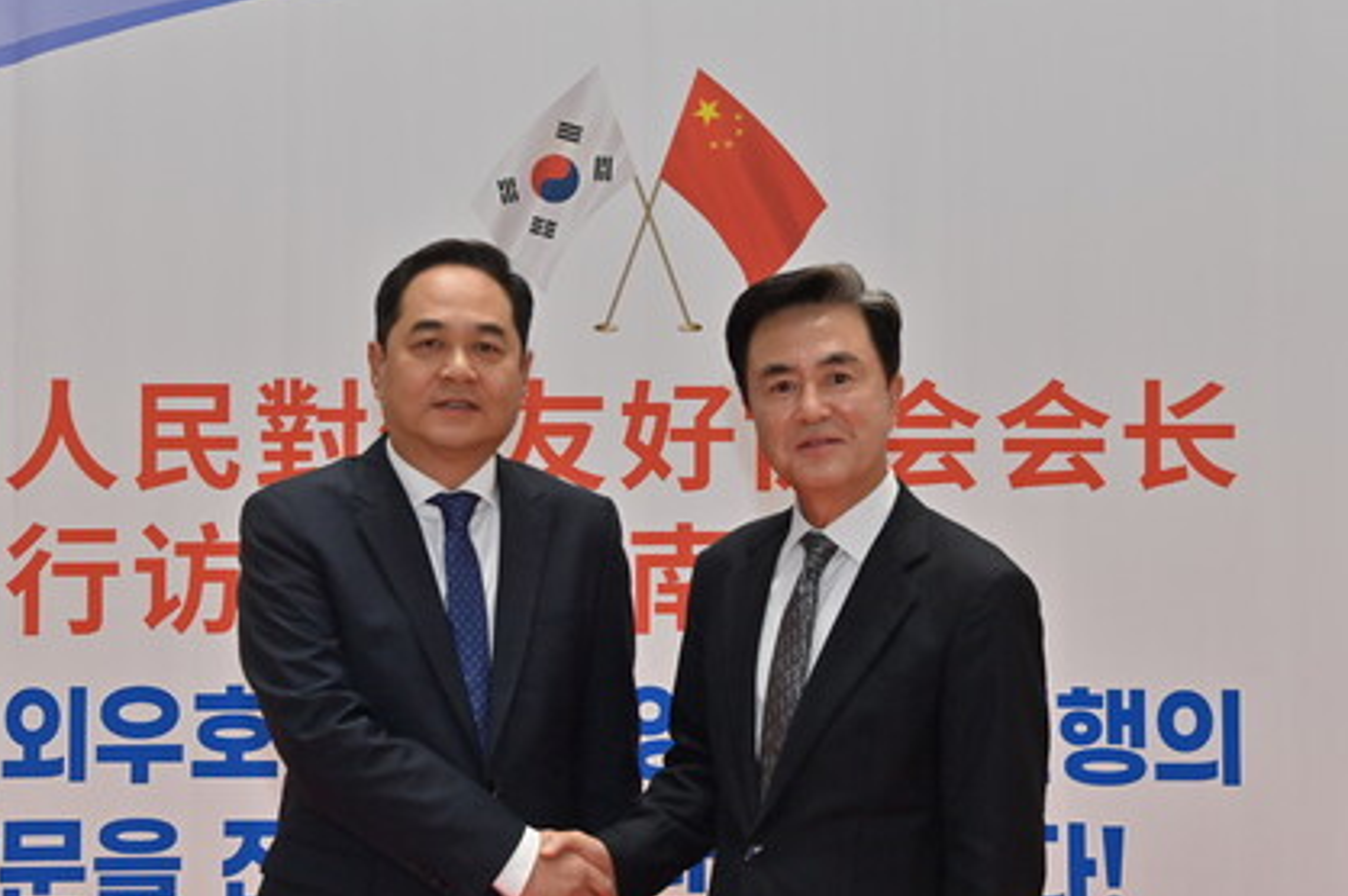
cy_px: 522
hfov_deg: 25.7
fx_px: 2956
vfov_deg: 17.2
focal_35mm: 79
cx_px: 639
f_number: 6.3
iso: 1000
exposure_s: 1/250
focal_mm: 55
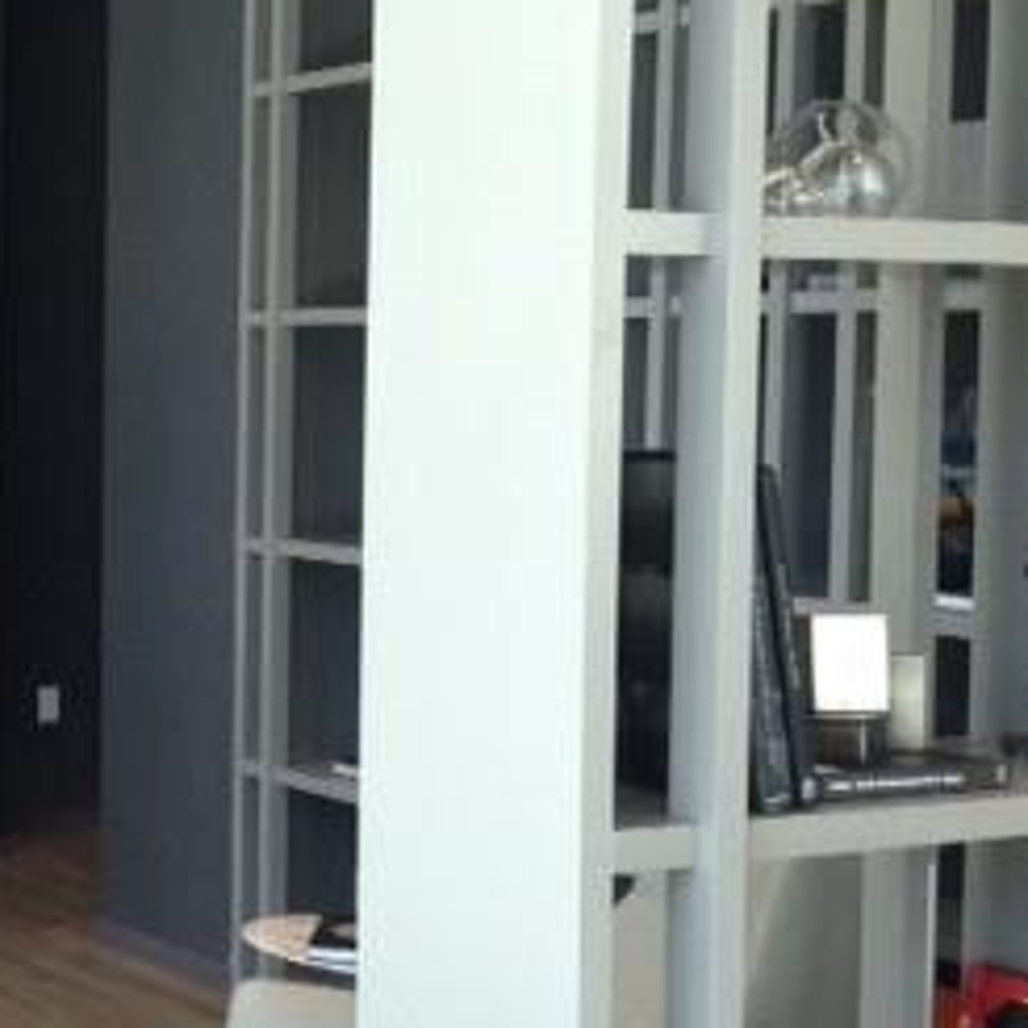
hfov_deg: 21.0
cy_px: 497
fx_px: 2553
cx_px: -247
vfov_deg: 22.8
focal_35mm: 76
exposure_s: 1/60
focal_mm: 4.12
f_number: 2.4
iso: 64
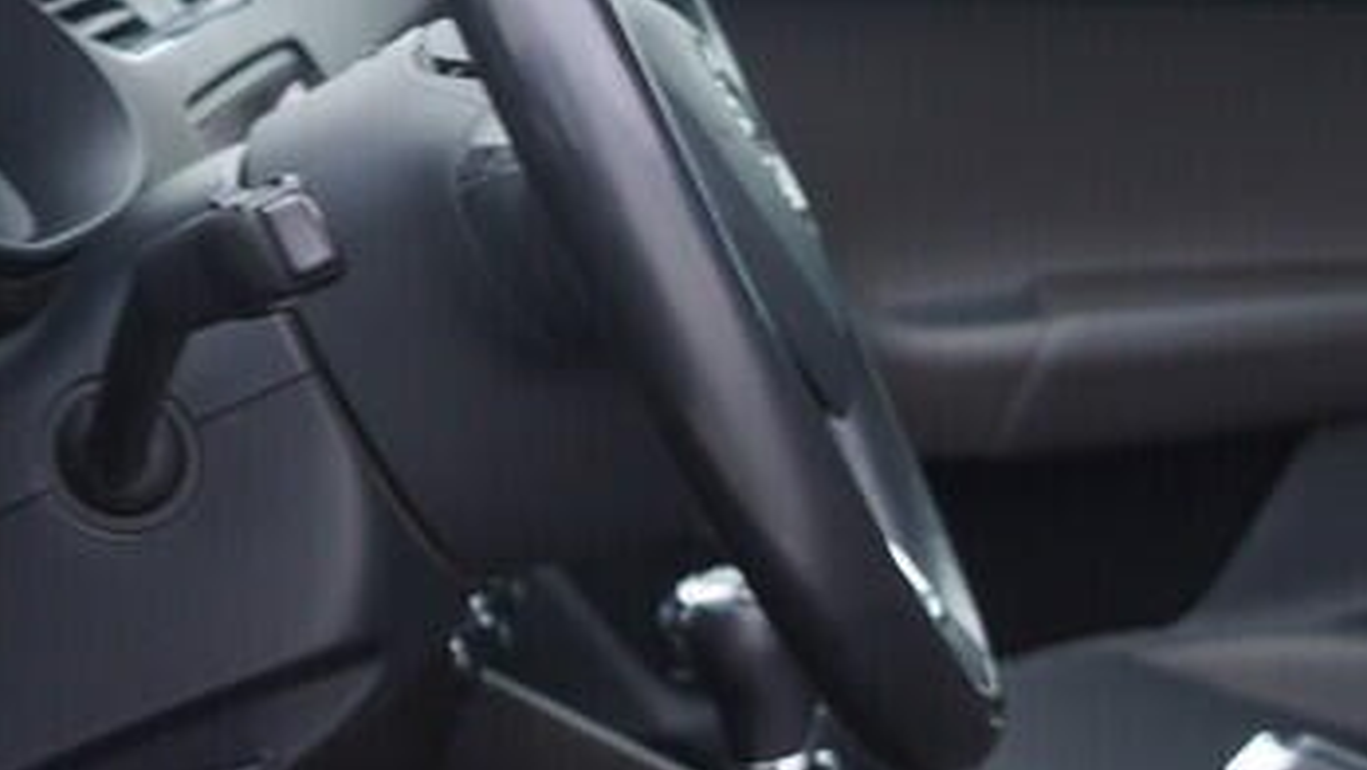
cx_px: 1681
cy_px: 768
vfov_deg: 10.8
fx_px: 4025
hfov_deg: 18.2
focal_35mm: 111
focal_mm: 24
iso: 160
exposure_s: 1/40
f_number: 2.8
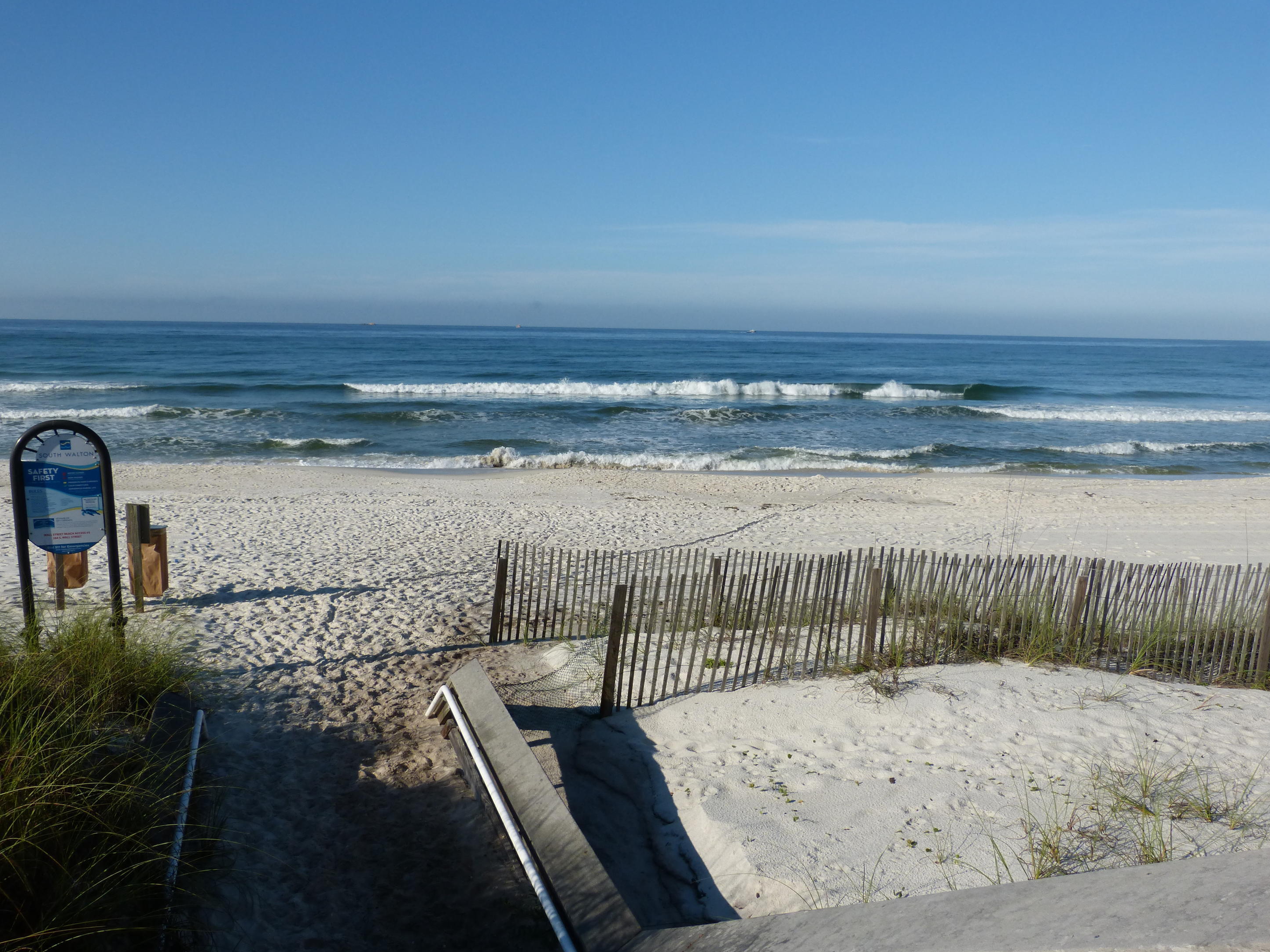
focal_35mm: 26
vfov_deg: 53.0
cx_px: 618
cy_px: 491
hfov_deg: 67.3
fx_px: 954
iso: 100
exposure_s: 1/640
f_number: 4
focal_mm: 4.5
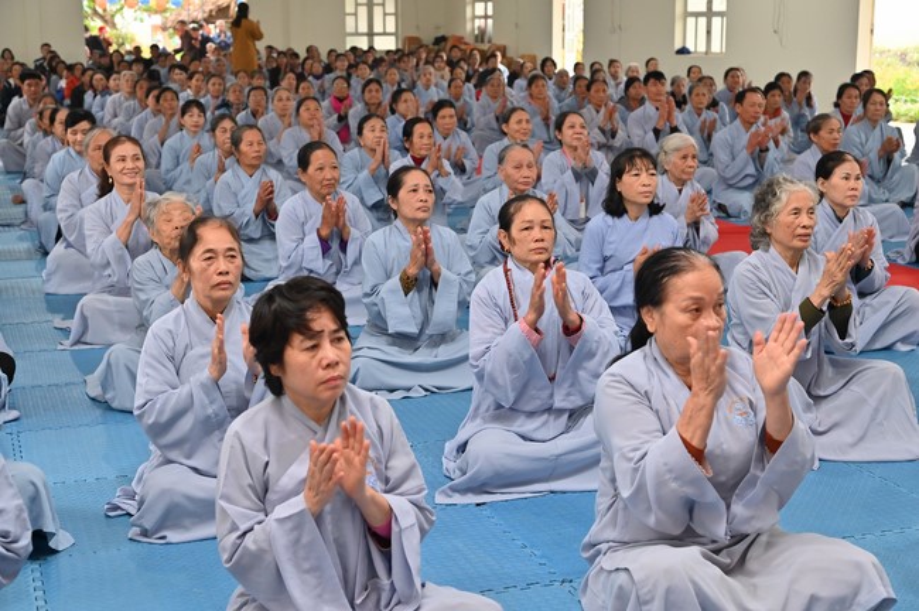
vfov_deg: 25.9
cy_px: 306
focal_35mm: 52
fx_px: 1326
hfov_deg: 38.2
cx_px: 460
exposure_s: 1/125
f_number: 5.6
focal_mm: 52
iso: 1600
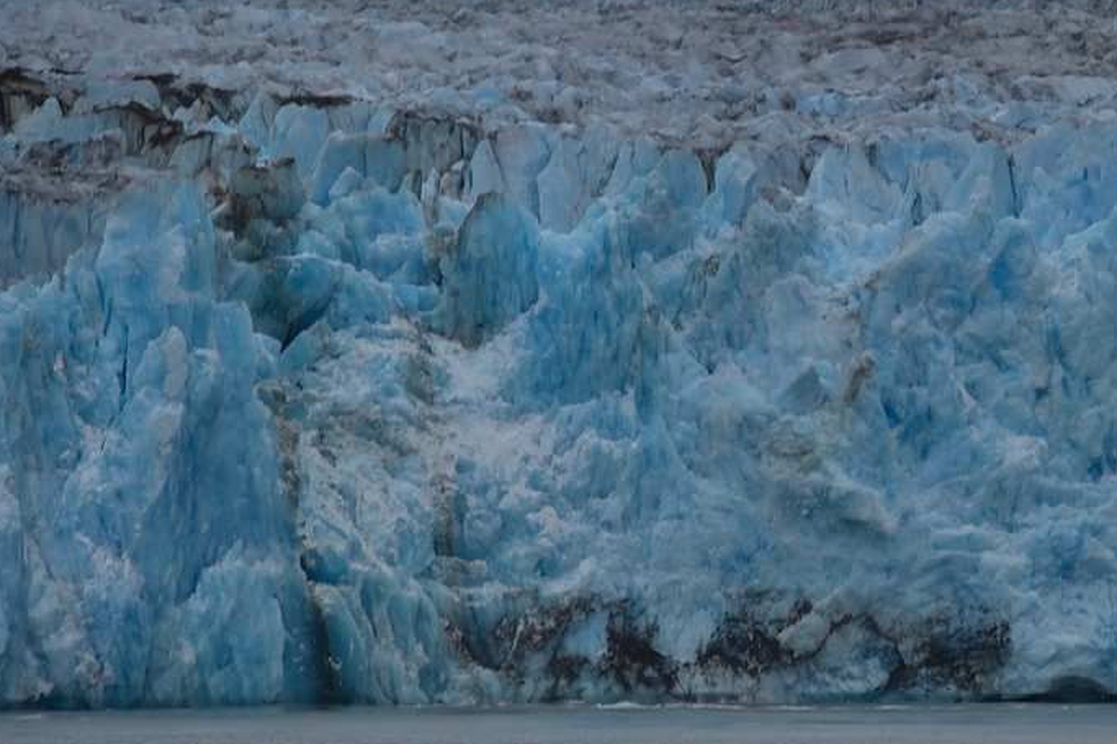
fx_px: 6979
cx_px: 826
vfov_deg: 6.1
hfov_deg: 9.1
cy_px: 473
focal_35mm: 225
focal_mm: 120
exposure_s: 1/250
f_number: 5.6
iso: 100
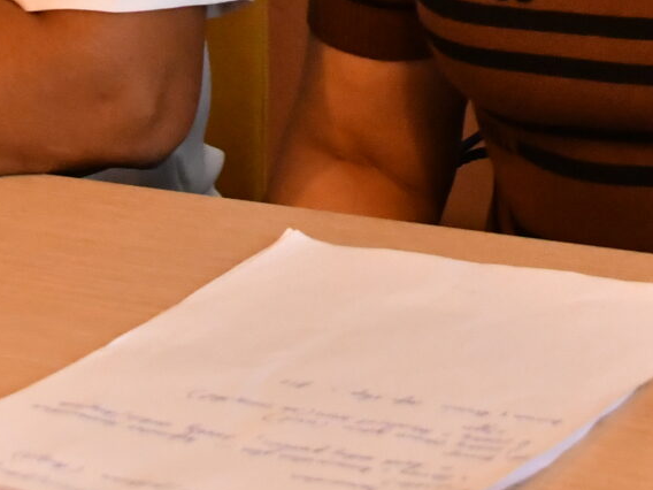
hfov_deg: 12.4
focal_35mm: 156
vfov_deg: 9.1
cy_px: -372
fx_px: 2943
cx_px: 765
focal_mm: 24
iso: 3200
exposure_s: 1/125
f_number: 5.6
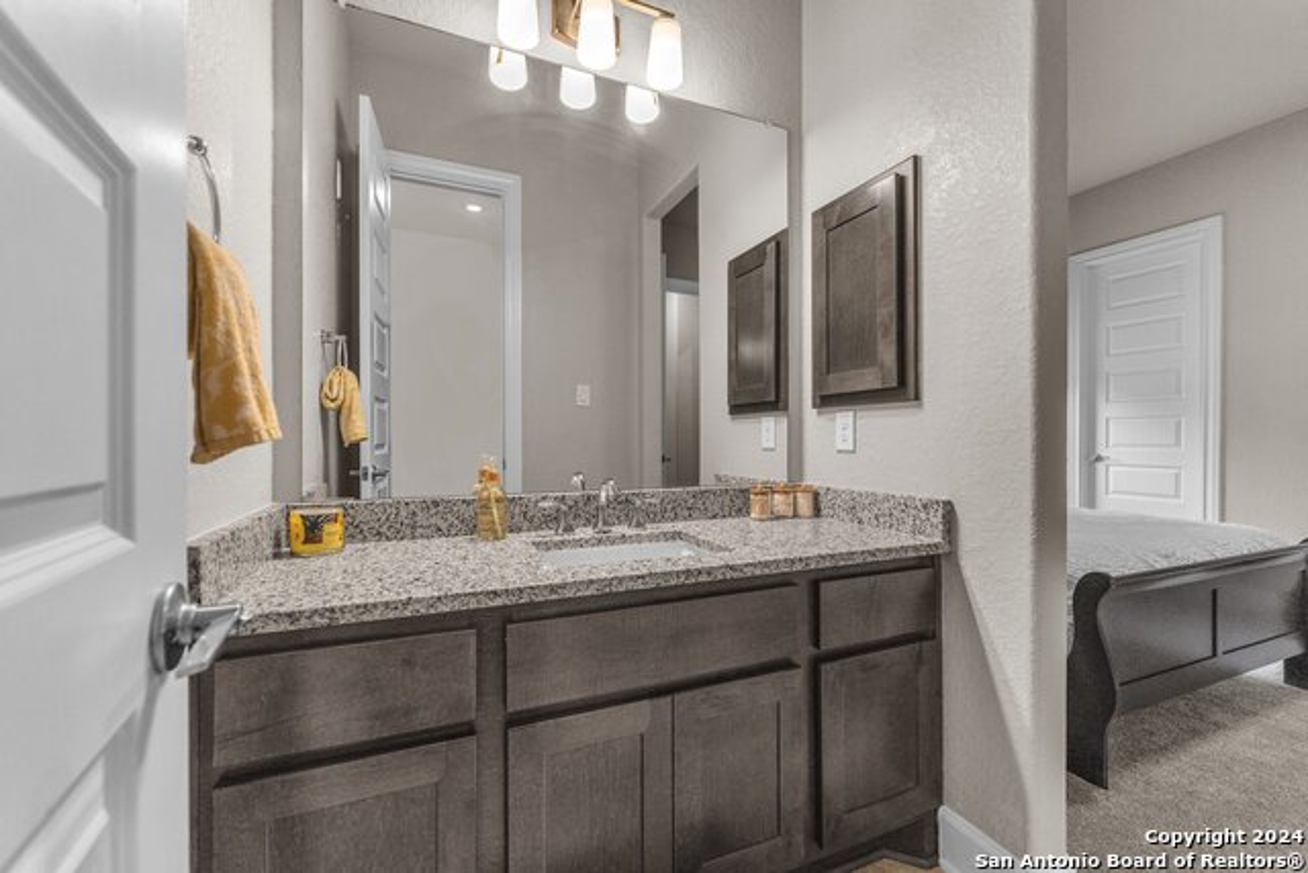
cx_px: 654
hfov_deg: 104.2
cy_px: 436
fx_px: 509
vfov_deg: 81.2
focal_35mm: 14
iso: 1000
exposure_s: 1/80
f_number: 6.3
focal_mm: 14
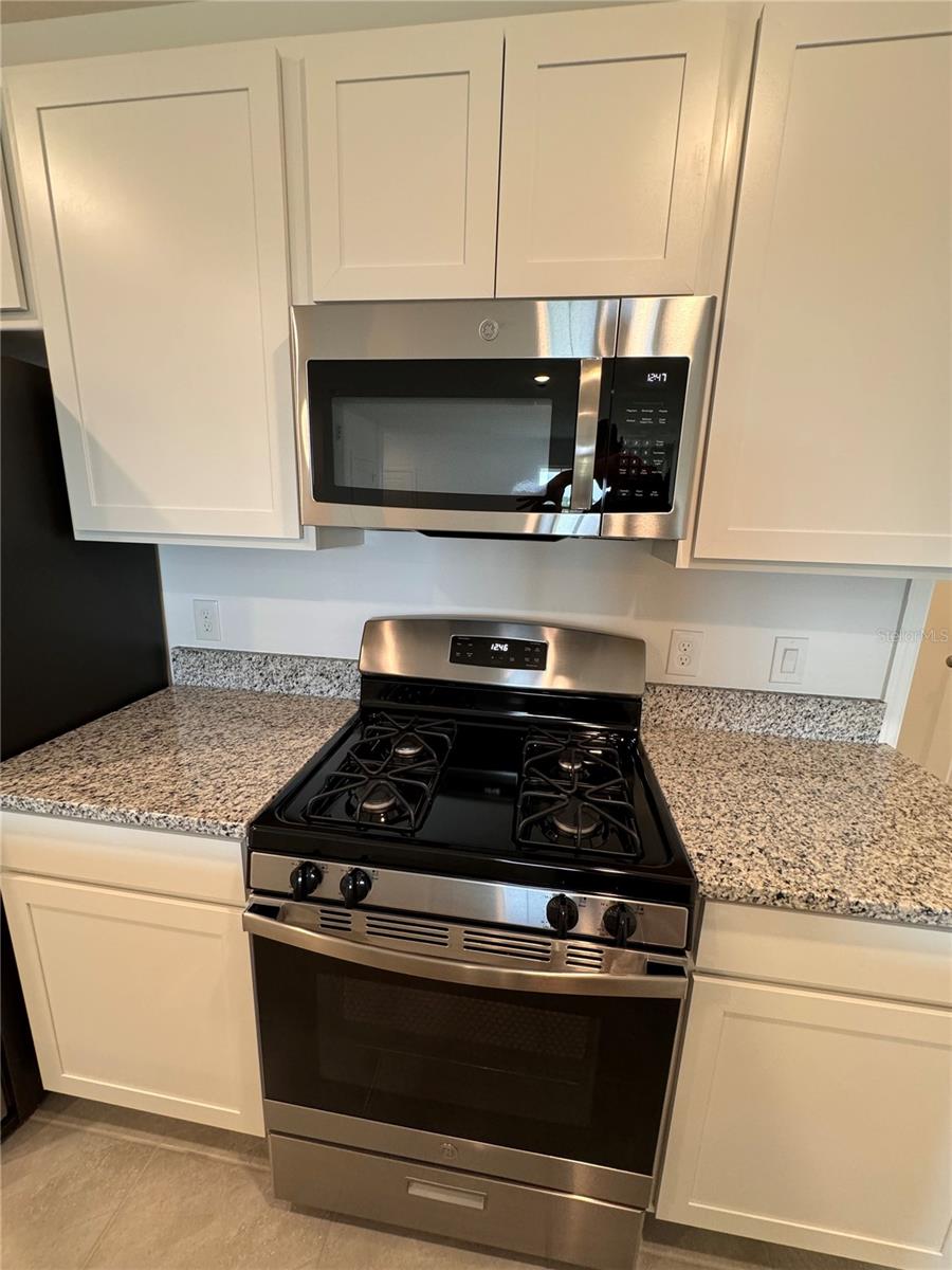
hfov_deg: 85.7
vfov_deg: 102.1
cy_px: 635
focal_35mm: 14
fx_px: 513
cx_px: 476
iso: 250
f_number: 2.2
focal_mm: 2.22
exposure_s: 1/60
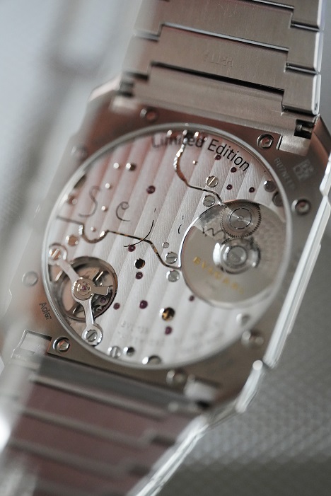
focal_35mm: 105
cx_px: 166
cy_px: 248
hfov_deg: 13.1
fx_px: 1447
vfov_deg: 19.4
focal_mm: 105
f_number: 2.8
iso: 8000
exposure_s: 1/250
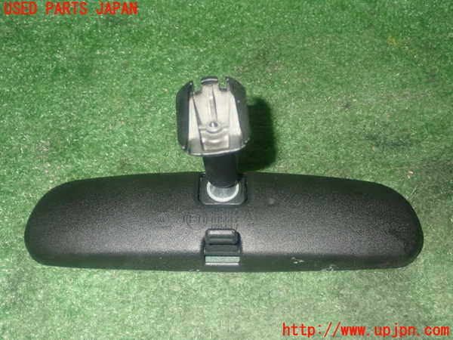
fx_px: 537
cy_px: 170
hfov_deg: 45.8
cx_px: 226
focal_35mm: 41
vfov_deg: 35.1
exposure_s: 1/40
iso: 800
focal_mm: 7.31
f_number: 8
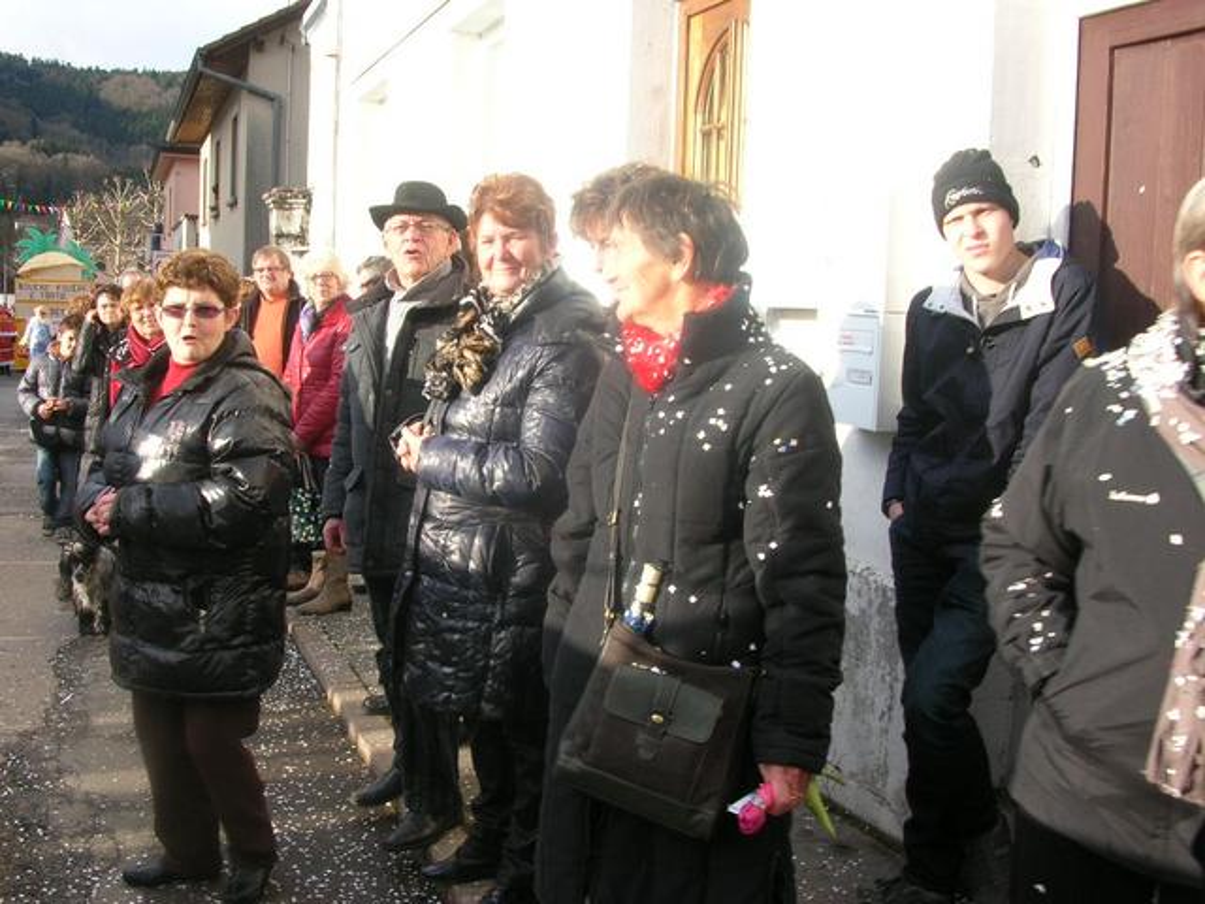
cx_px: 602
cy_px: 452
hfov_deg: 52.6
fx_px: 1218
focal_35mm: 35
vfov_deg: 40.7
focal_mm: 5.8
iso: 50
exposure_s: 1/105
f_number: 5.6
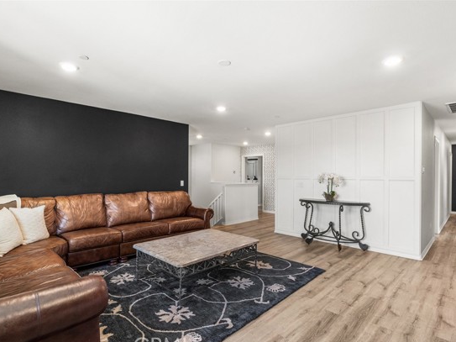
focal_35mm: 17
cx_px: 231
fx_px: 224
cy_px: 178
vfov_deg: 74.7
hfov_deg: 91.0
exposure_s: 1/5
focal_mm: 10
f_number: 8
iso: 320
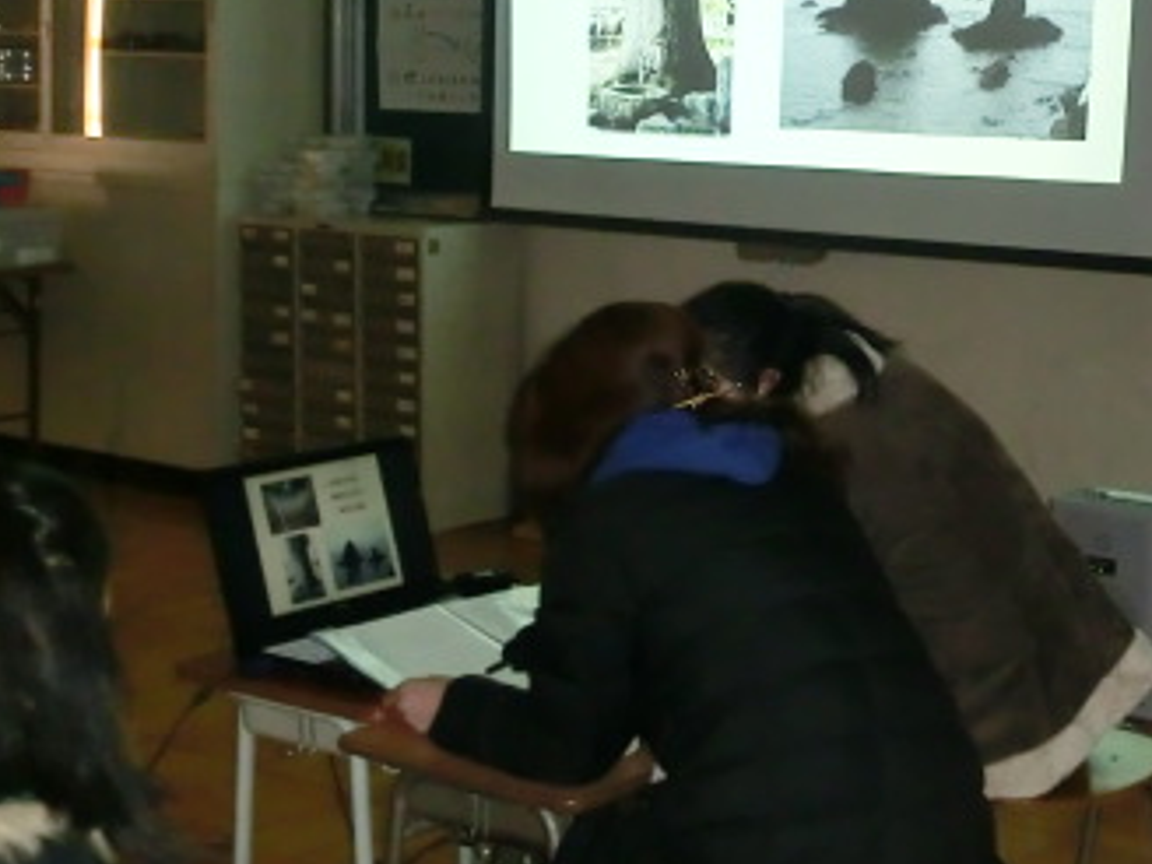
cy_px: 172
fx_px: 2729
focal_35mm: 82
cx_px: 990
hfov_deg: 23.3
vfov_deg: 17.8
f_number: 4
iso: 400
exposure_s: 1/60
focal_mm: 7.38
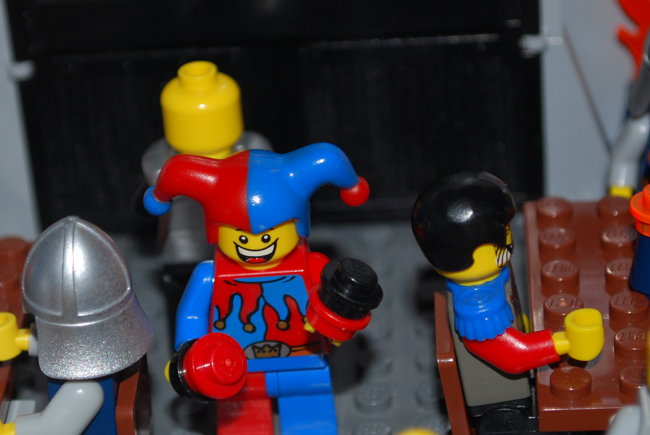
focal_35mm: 143
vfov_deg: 9.6
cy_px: 220
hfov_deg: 14.3
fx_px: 2583
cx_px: 275
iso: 200
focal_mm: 55
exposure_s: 1/60
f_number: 5.6
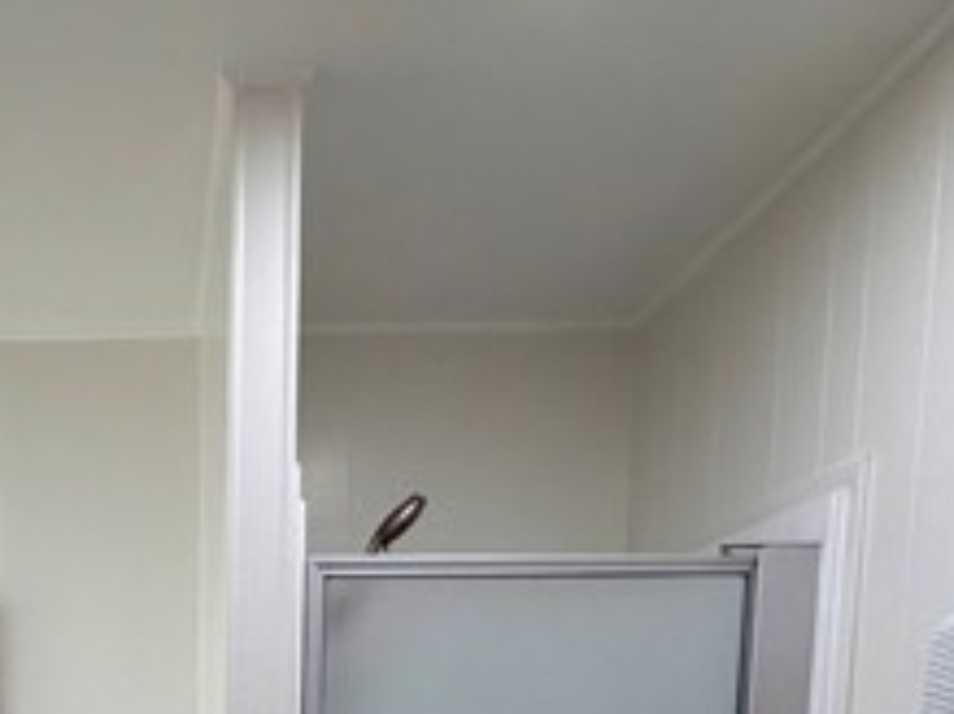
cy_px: 914
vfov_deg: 28.9
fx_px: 1129
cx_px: 144
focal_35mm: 41
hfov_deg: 42.9
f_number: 2.2
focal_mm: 2.22
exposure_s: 1/120
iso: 80
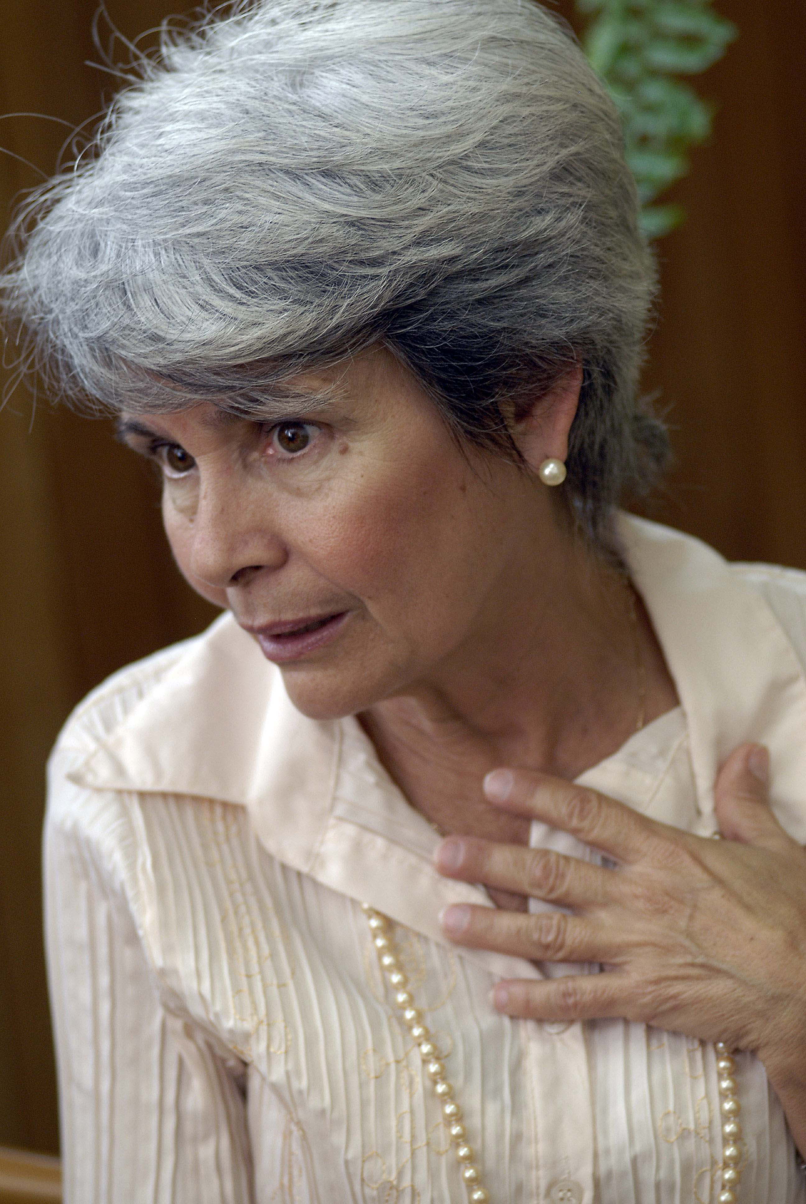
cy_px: 602
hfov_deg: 6.8
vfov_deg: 10.1
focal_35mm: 202
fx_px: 6781
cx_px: 403
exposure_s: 1/200
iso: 400
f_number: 2.8
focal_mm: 135
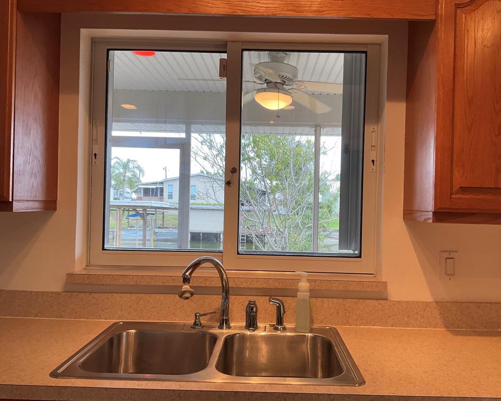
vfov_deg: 47.1
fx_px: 460
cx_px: 264
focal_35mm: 31
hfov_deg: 57.1
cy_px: 204
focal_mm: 3
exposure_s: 1/120
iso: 50
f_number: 1.8
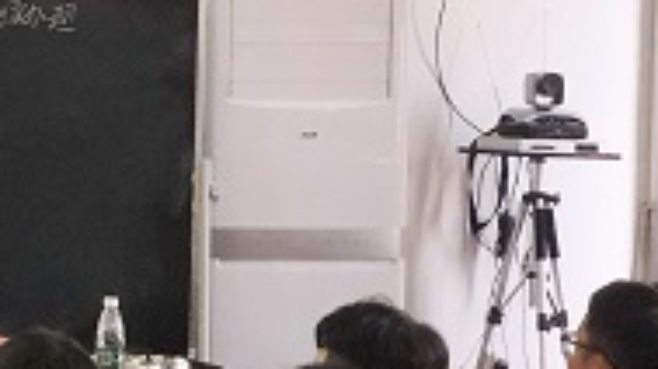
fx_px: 3138
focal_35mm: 180
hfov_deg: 11.5
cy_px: 115
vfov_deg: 6.7
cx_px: -282
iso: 100
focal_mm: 6
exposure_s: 1/33
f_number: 2.4
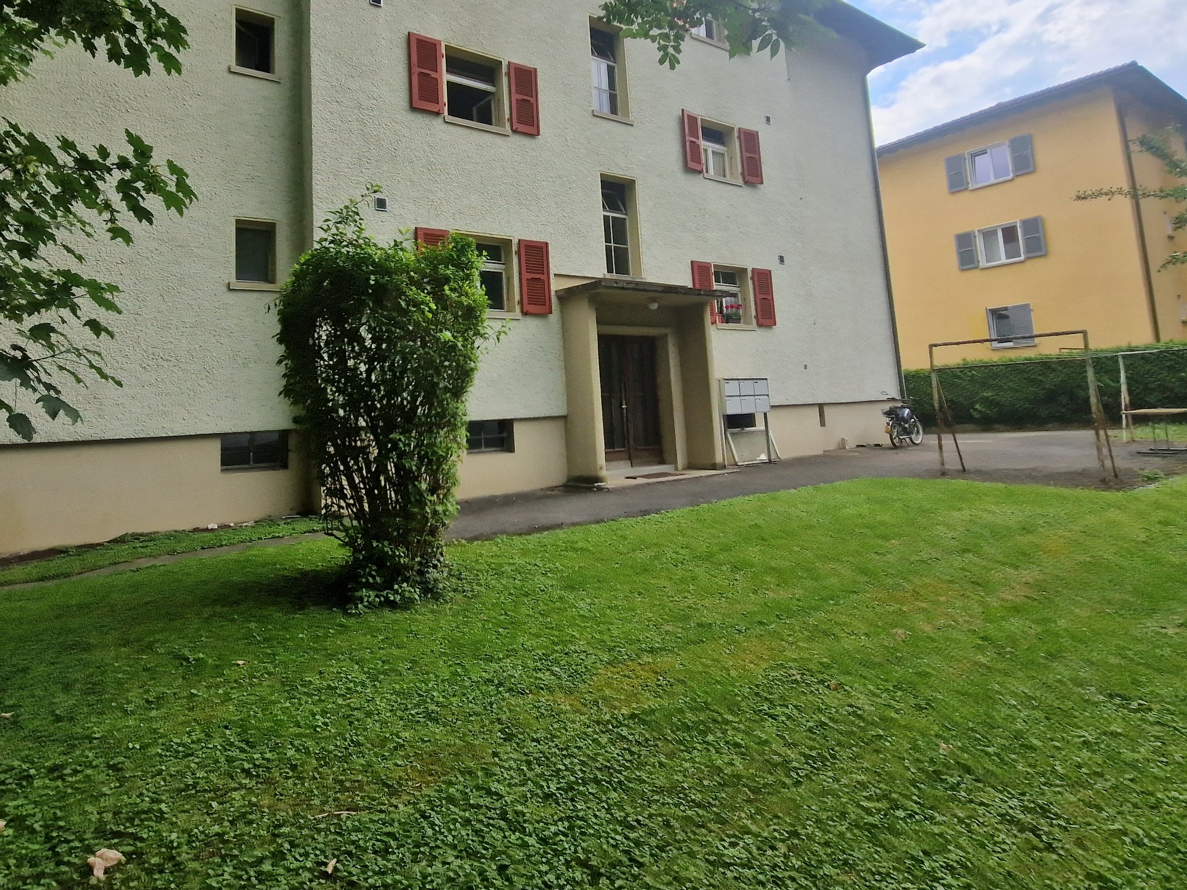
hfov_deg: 84.0
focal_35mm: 19
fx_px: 652
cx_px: 501
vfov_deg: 67.4
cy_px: 321
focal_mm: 2.2
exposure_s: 1/1308
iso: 50
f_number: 2.2
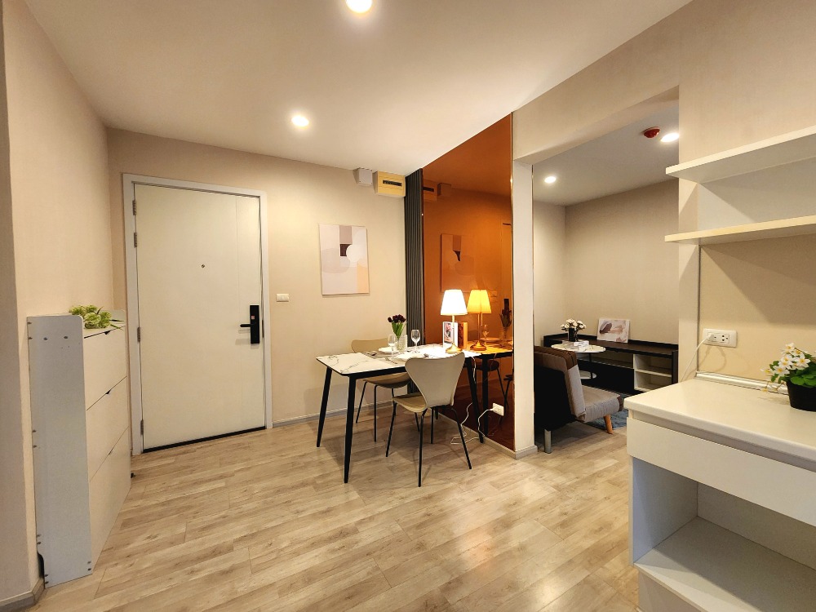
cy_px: 306
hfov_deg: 106.2
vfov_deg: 89.9
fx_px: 306
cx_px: 408
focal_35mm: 13
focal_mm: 2.2
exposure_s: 1/33
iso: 320
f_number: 2.2
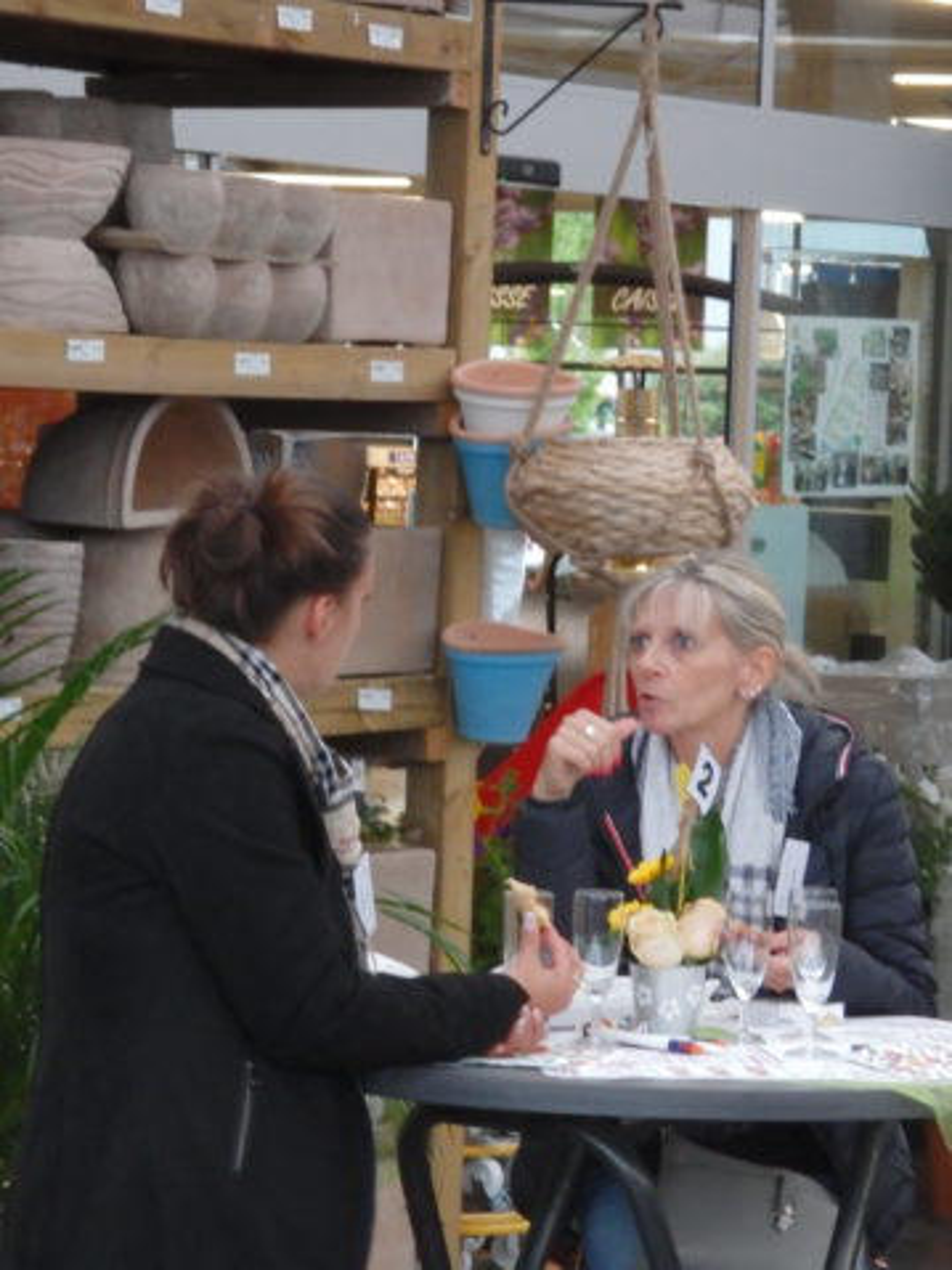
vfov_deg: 14.1
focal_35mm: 140
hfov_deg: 10.6
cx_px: 476
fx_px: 5136
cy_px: 635
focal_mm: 25.1
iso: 1600
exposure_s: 1/25
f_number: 5.4
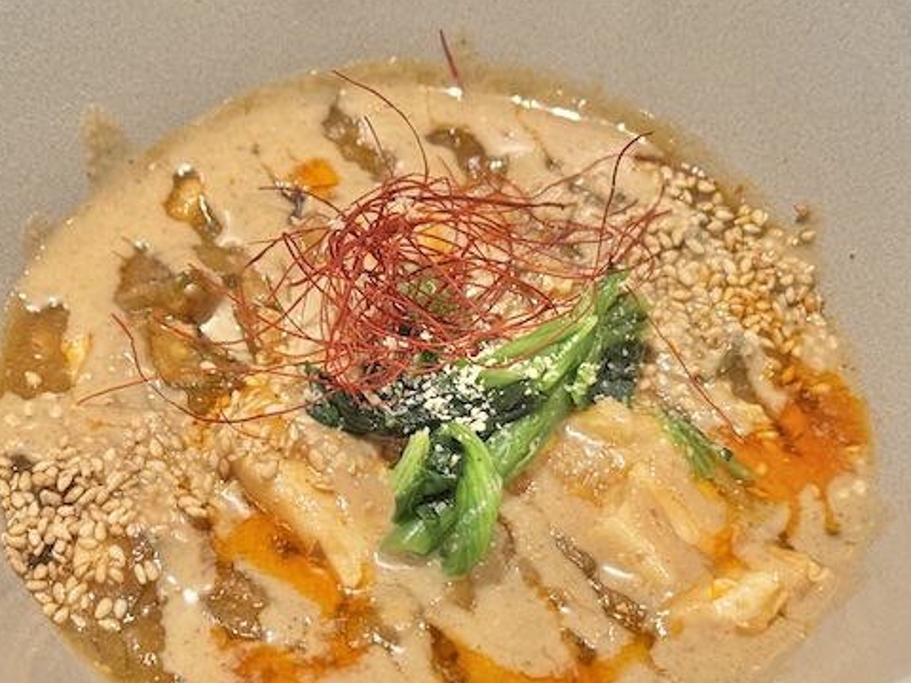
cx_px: 442
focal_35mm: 80
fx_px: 2105
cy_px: 362
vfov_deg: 18.4
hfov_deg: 24.4
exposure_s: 1/33
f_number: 1.78
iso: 320
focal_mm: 6.76
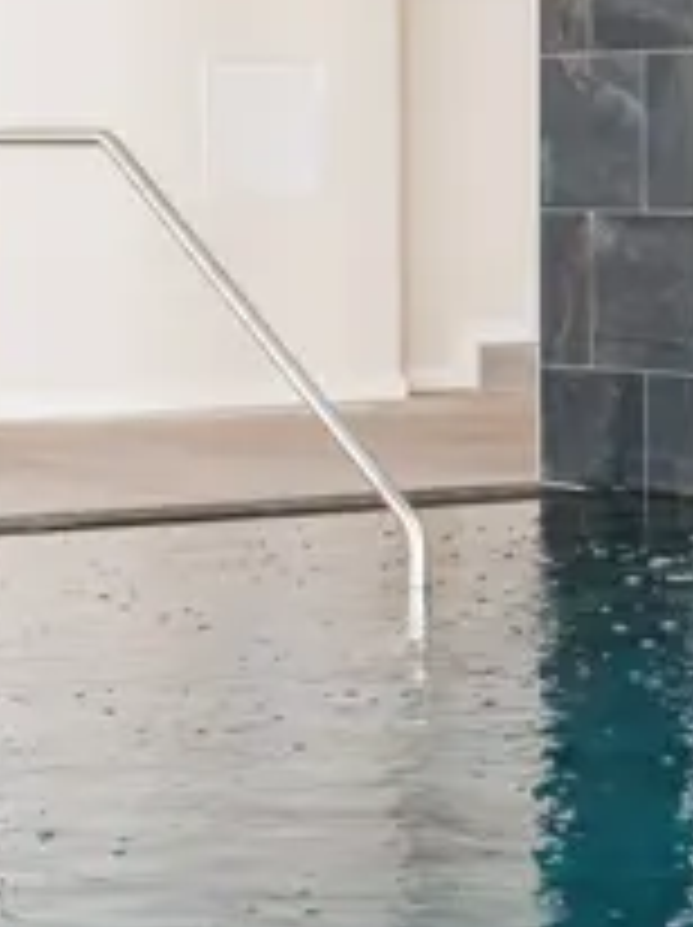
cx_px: 331
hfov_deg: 9.8
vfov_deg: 13.1
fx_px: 4039
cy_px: 320
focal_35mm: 151
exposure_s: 1/40
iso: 500
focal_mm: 26
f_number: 10
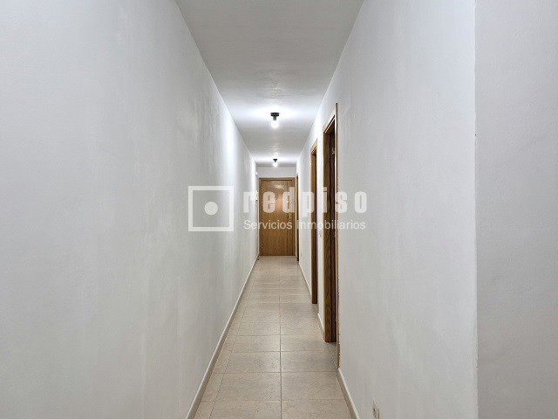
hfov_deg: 73.9
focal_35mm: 23
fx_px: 371
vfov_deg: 58.9
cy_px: 210
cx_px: 279
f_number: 1.8
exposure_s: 1/100
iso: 320
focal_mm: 5.4
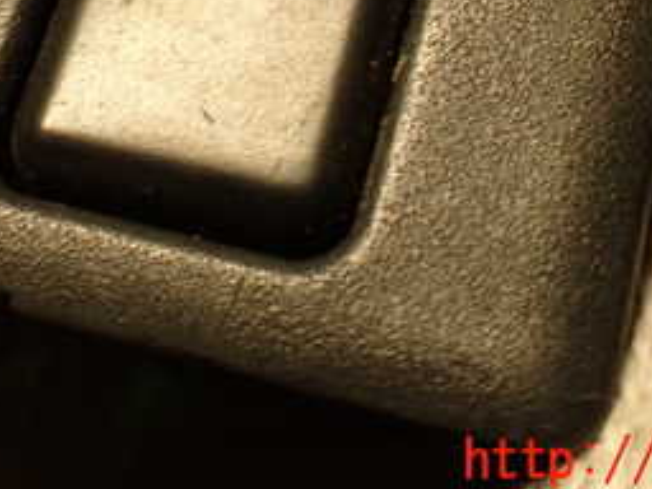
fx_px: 1413
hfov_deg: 26.0
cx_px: 275
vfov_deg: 18.7
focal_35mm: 75
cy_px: -79
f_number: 2.4
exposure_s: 1/30
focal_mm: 5.79
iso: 320
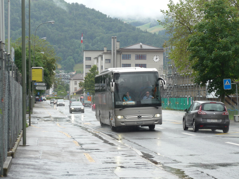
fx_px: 808
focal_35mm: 117
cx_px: 120
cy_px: 90
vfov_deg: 12.7
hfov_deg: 16.8
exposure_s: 1/160
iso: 80
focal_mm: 22.9
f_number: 5
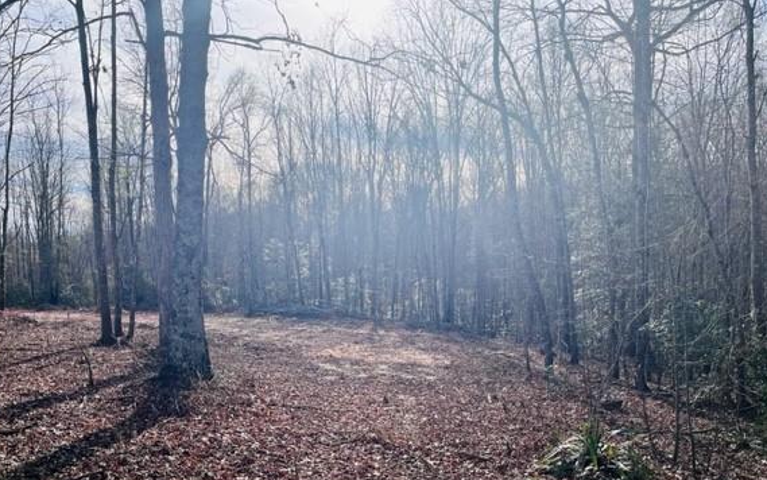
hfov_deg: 61.1
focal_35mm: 31
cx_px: 352
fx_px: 648
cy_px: 299
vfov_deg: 40.4
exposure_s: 1/3413
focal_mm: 5.1
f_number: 1.6
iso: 50
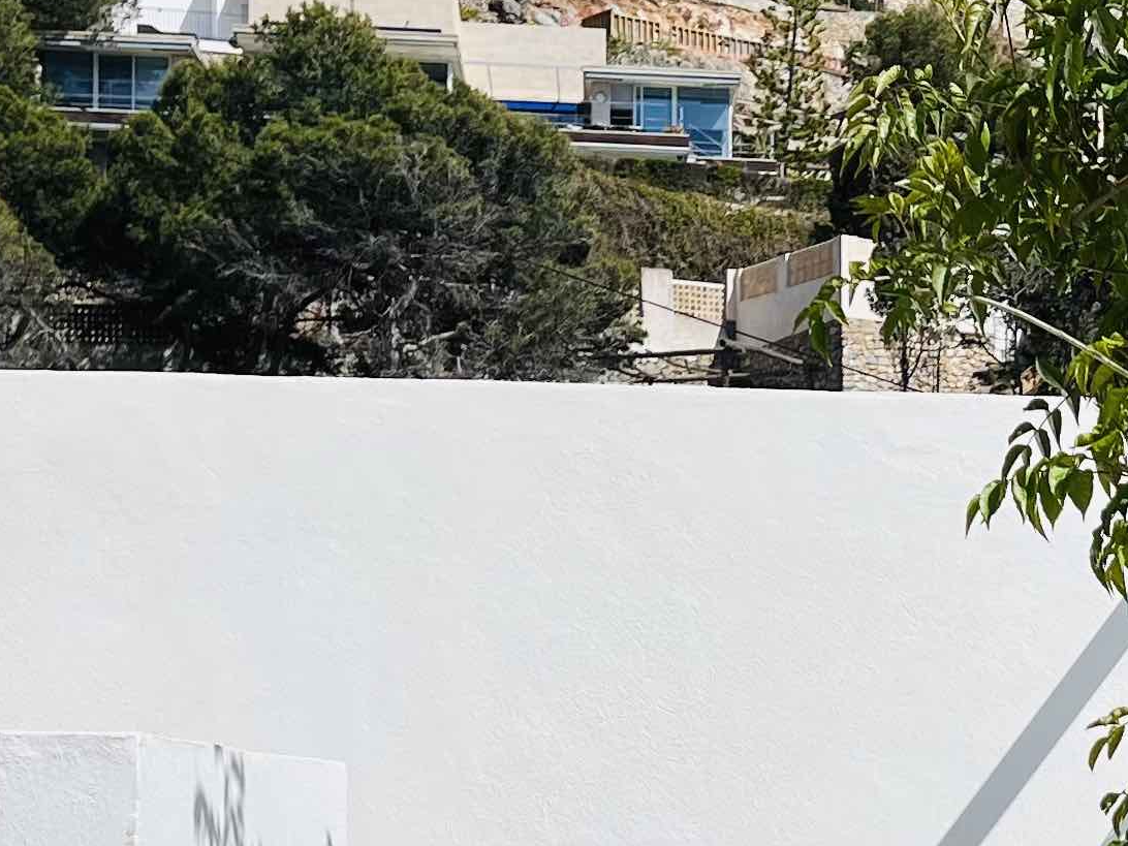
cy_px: 740
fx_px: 3128
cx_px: 1114
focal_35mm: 96
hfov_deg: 19.9
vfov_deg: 15.2
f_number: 1.5
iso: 50
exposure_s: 1/9434
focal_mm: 5.7
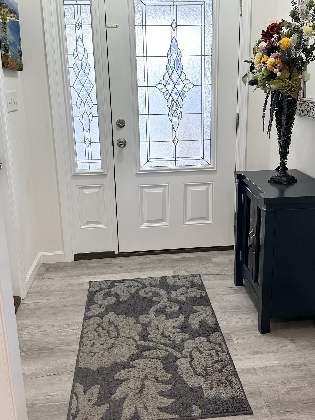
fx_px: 388
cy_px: 171
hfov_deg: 44.1
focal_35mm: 32
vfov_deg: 56.4
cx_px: 167
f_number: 1.78
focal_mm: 6.86
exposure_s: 1/120
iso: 100
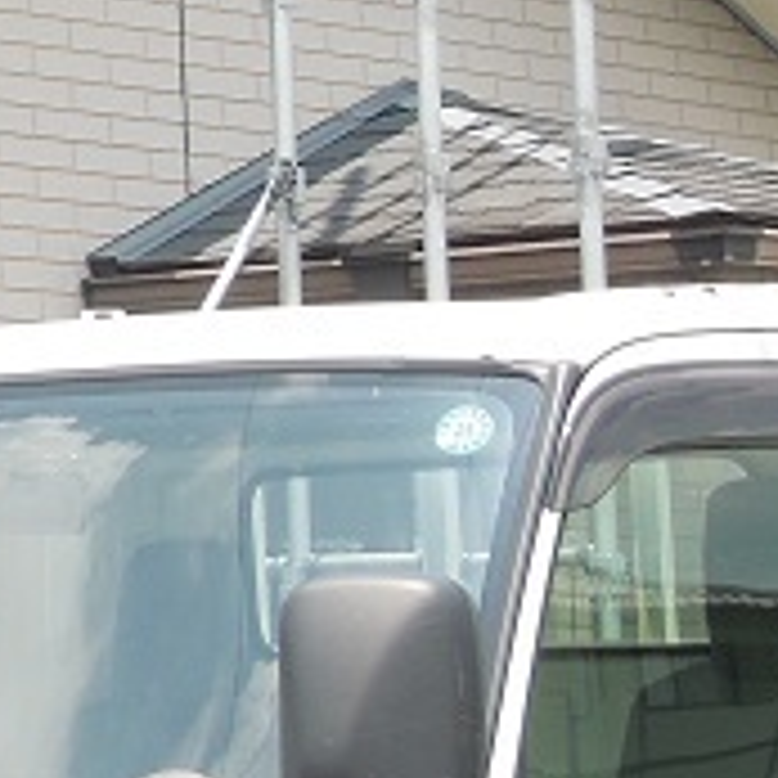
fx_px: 5162
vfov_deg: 8.5
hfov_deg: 8.0
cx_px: -1012
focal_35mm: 203
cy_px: -85
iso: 100
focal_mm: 7.8
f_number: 3.9
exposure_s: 1/320
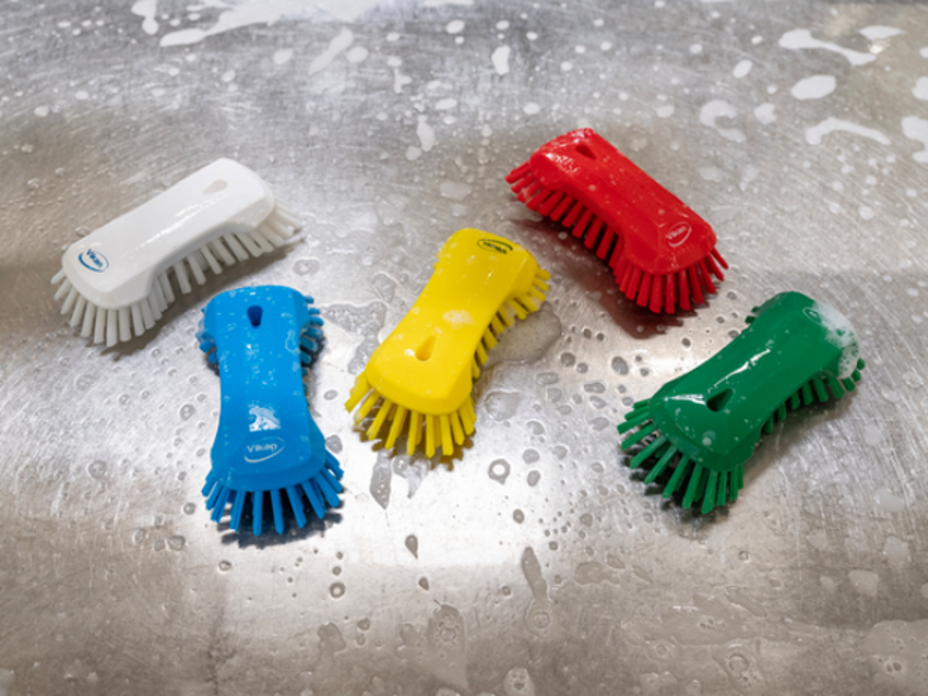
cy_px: 348
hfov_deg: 51.3
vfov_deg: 39.7
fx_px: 965
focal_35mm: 36
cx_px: 464
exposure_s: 1/125
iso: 1000
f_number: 5.6
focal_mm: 44.9
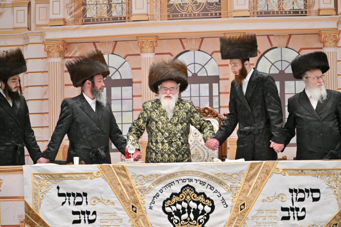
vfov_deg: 6.9
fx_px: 1895
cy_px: 114
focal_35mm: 200
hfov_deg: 10.3
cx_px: 170
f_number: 2.8
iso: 250
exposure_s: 1/320
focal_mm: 200
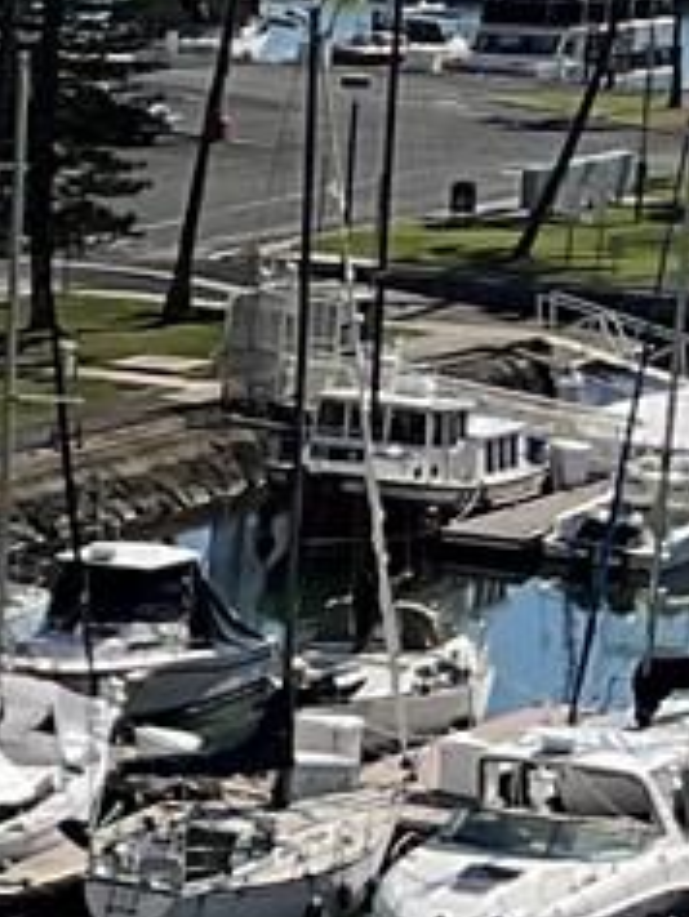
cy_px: 356
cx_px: -1990
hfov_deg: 6.3
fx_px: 5197
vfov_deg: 10.1
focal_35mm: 196
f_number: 1.8
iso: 16
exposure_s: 1/3125
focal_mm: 3
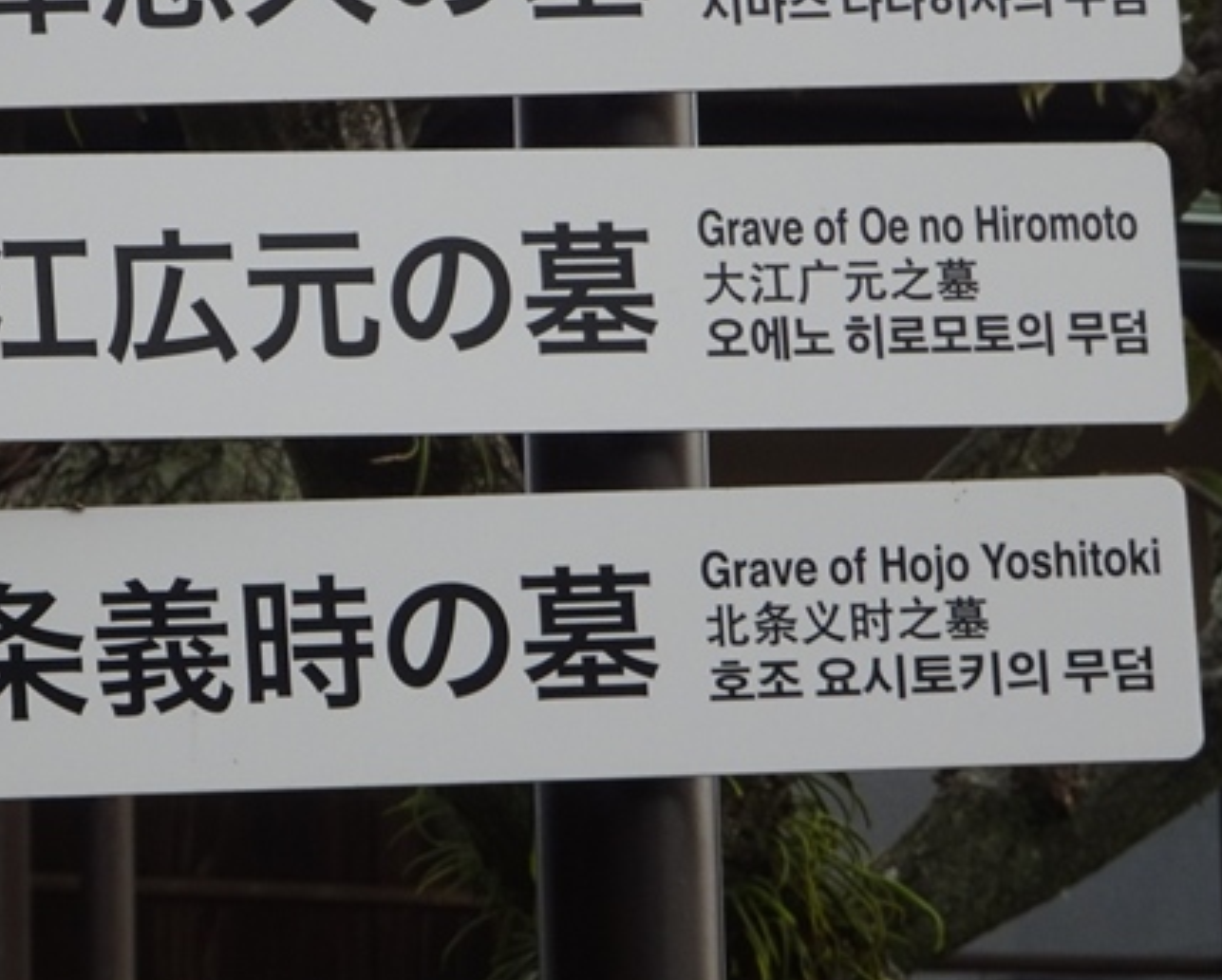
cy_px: 266
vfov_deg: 4.3
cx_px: 376
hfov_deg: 5.4
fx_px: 12959
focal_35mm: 358
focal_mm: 38.47
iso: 160
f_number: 6.3
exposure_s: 1/250
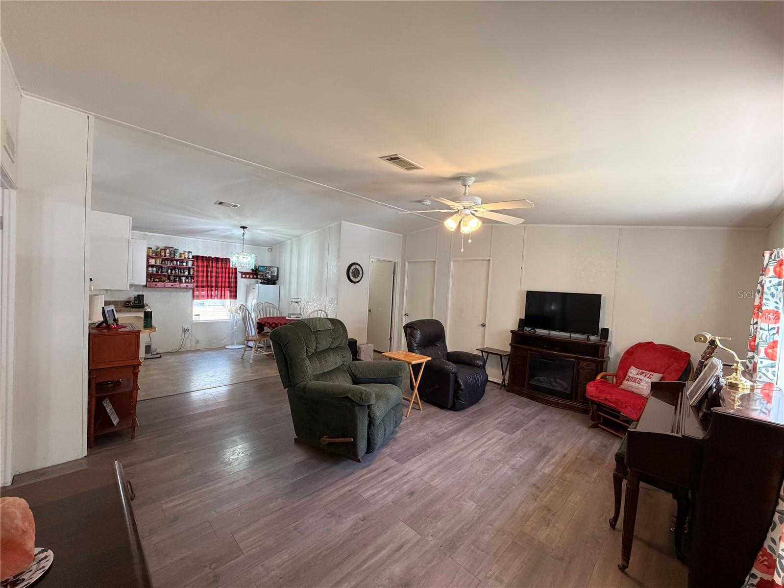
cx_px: 392
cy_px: 294
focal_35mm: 14
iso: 320
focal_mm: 2.22
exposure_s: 1/120
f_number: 2.2
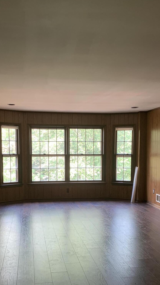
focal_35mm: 38
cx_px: 71
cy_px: 174
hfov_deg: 31.2
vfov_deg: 52.3
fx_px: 287
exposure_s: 1/60
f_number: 1.8
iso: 100
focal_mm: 4.25
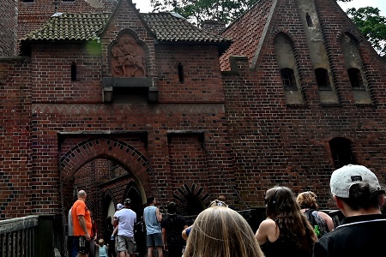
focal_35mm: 38
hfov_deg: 48.0
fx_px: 407
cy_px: 91
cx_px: 81
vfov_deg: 34.8
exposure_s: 1/320
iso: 100
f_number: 6.3
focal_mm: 12
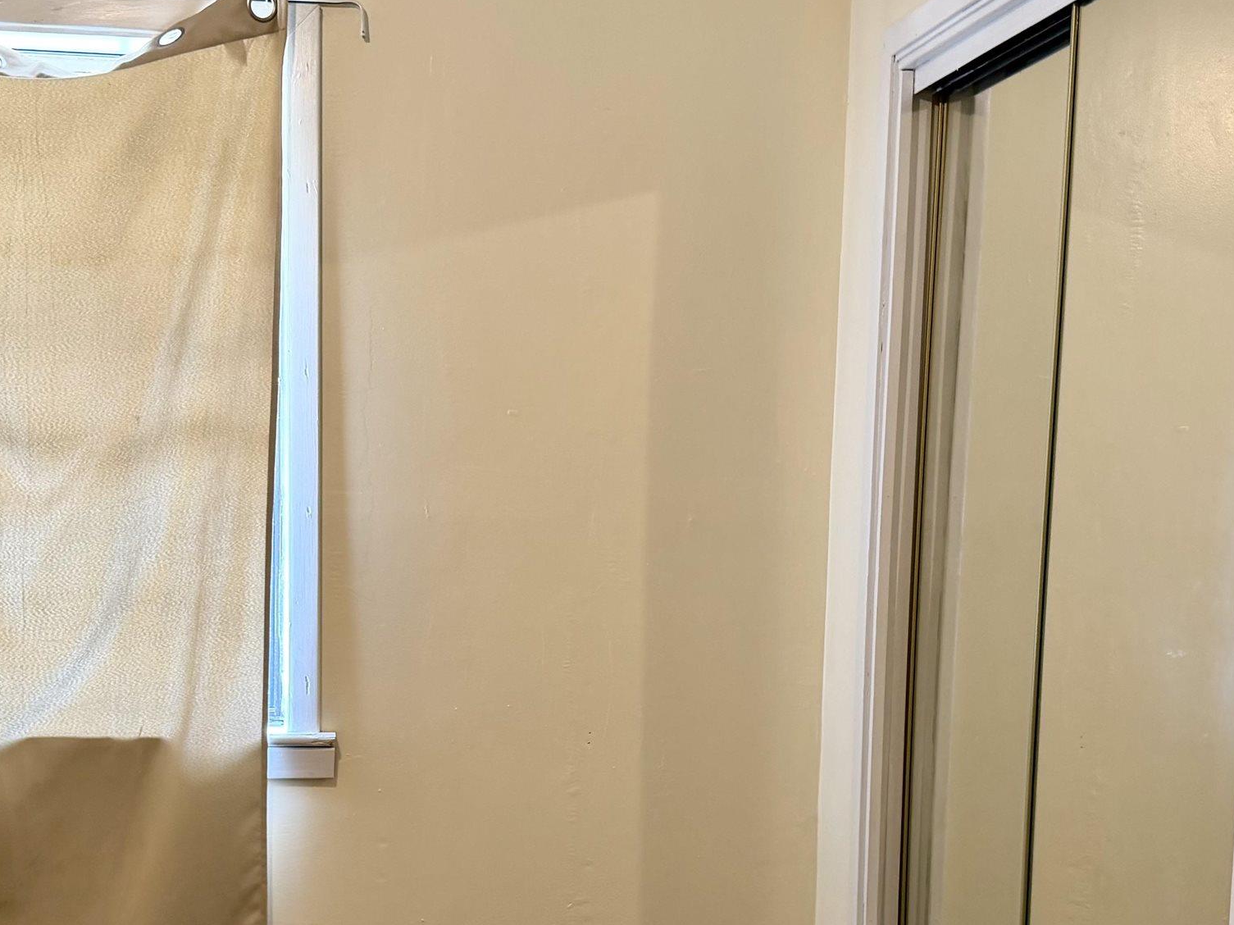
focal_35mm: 49
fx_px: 1746
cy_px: 651
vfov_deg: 29.4
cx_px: 457
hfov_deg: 38.6
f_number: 1.78
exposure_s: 1/60
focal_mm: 6.76
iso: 160
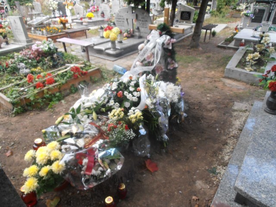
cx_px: 138
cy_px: 104
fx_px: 191
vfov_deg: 56.8
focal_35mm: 24
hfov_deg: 71.6
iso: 80
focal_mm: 4.2
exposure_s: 1/100
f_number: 3
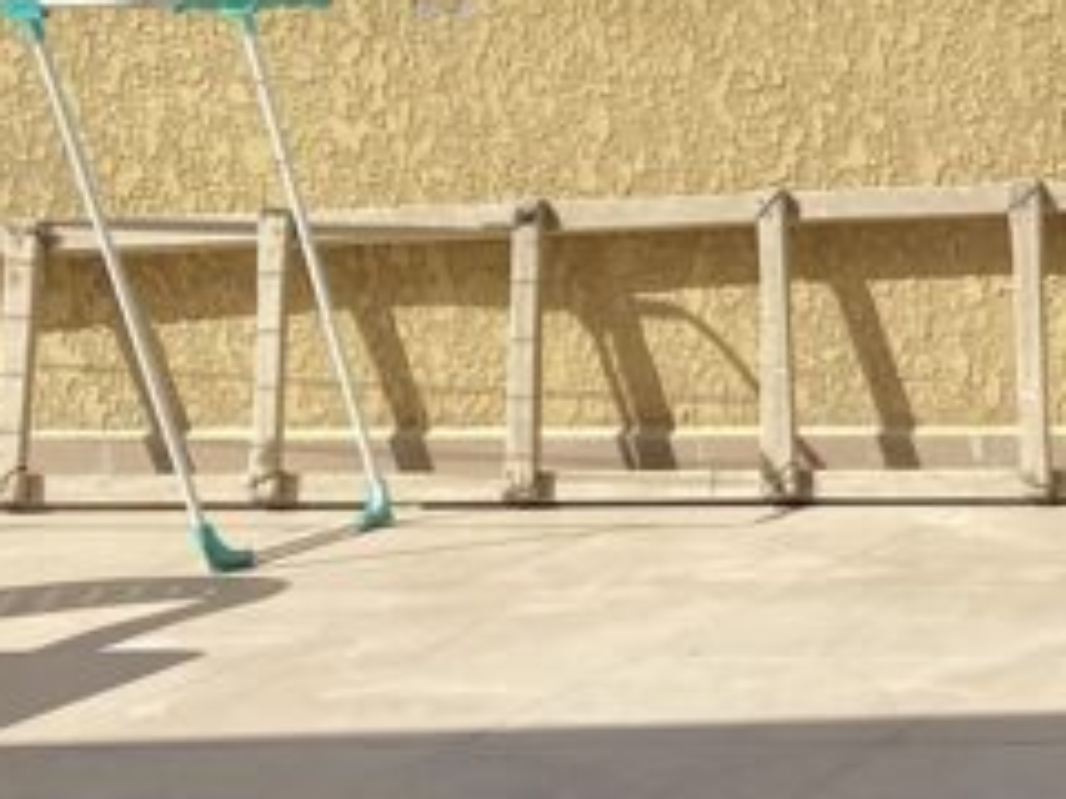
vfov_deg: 13.2
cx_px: 2247
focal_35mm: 111
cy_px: 799
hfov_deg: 14.3
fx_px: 3418
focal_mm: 4.25
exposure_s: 1/2890
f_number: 1.8
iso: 32
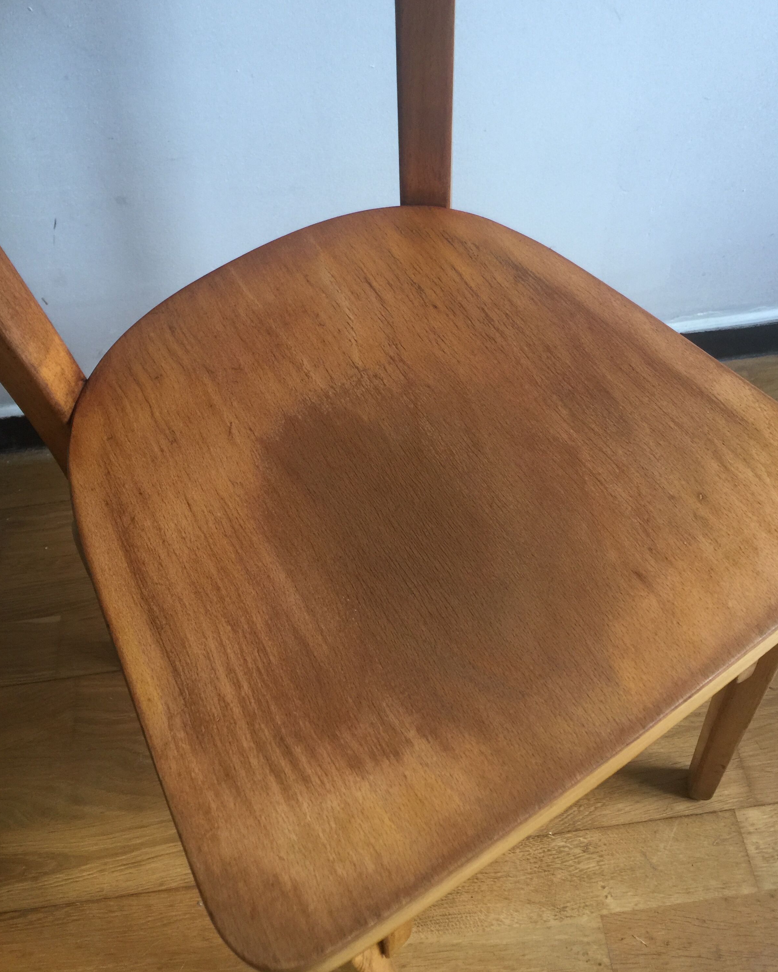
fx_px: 892
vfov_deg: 57.1
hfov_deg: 47.1
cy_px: 452
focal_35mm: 31
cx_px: 396
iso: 64
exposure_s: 1/33
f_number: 2.2
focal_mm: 4.15
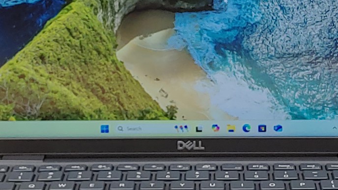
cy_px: 97
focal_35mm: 130
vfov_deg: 9.3
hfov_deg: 16.5
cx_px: 197
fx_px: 1165
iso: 50
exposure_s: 1/155
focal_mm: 4.36
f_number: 1.8
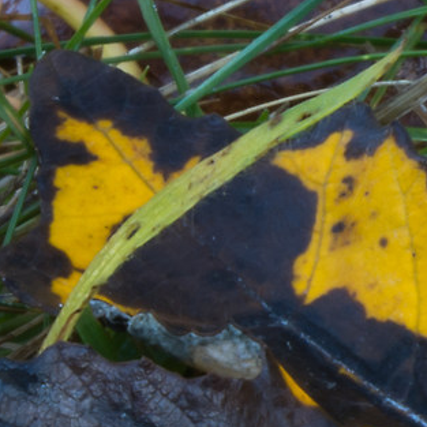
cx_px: -704
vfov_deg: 2.0
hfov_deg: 2.0
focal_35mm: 879
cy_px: 128
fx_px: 12267
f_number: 32
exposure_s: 1/1.25
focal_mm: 90
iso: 100
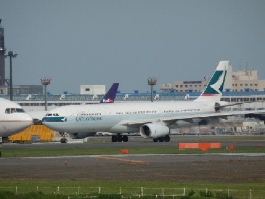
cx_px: 132
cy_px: 100
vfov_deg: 3.1
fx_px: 3705
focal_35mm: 484
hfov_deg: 4.1
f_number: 6.9
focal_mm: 86.4
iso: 80
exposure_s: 1/500
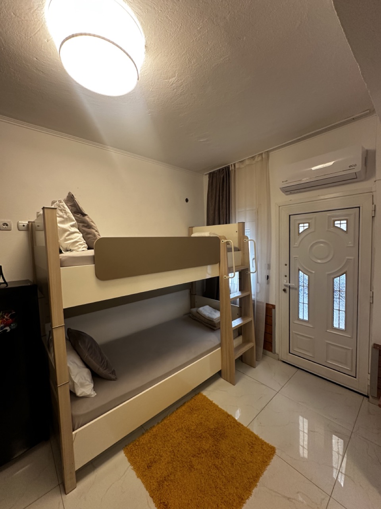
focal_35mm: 14
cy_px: 254
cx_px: 190
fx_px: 205
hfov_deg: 85.7
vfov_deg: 102.1
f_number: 2.2
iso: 200
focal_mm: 2.22
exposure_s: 1/50
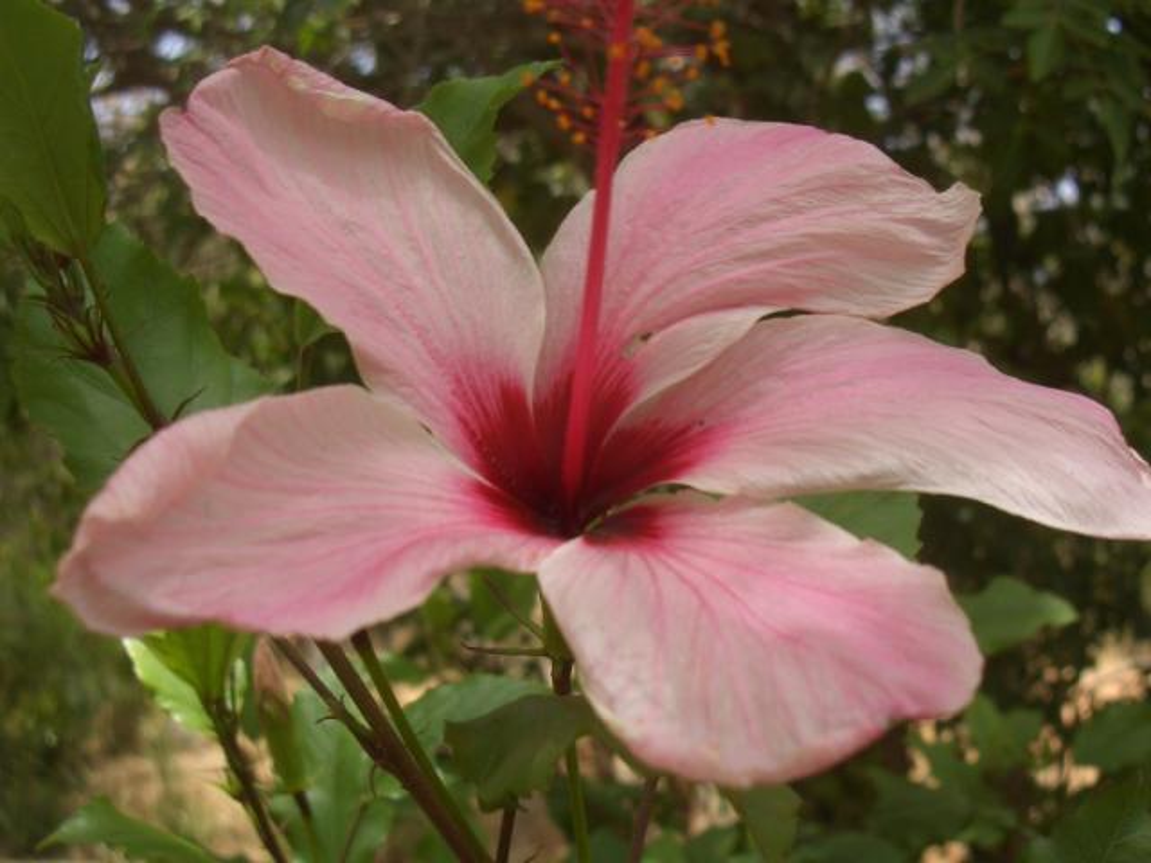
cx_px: 576
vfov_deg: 29.7
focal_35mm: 49
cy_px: 432
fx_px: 1629
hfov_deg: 38.9
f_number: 3.1
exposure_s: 1/320
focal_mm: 8.2
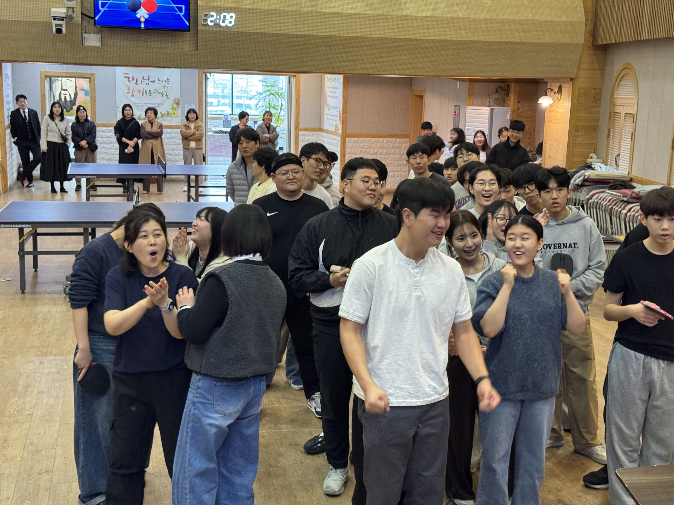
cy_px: 252
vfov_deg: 30.3
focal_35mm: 48
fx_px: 935
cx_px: 337
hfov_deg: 39.7
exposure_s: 1/60
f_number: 1.78
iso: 250
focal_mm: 6.76
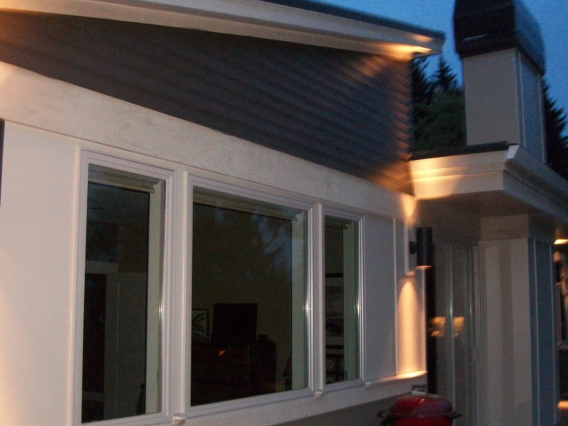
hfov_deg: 47.8
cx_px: 267
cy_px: 247
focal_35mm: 39
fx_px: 640
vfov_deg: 36.7
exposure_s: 1/30
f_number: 2.9
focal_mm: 5.7
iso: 400
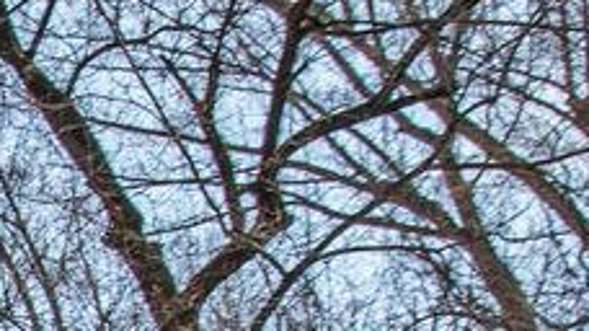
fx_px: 2607
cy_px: 1177
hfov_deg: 9.7
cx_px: -1224
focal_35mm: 167
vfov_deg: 6.3
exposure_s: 1/125
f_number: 8
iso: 400
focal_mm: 21
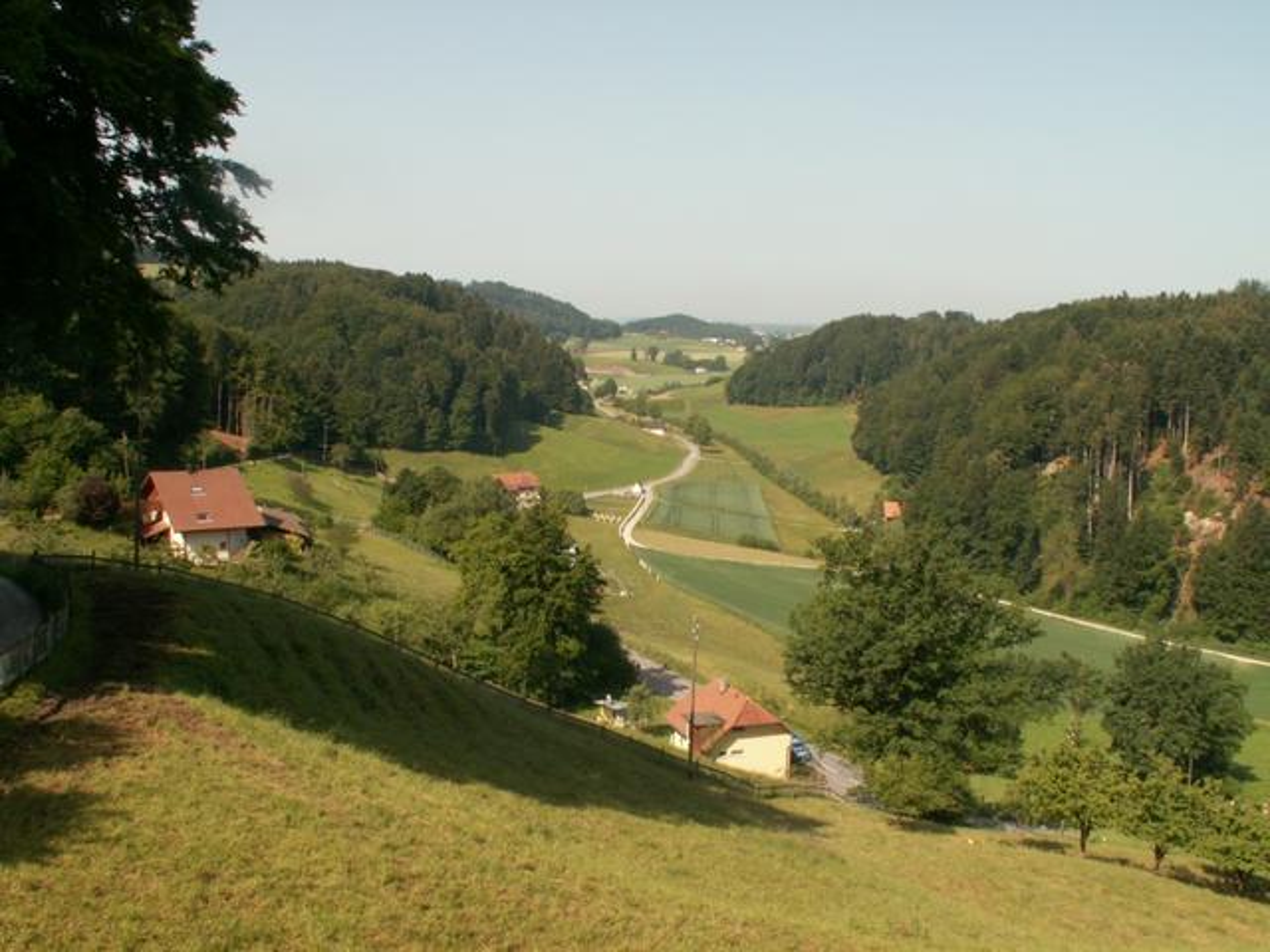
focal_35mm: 35
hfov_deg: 52.6
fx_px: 1284
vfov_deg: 40.7
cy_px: 476
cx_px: 635
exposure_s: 1/160
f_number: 6.3
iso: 50
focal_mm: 5.86
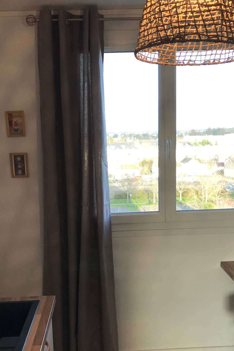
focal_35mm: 42
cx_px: 111
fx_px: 409
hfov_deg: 31.9
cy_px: 214
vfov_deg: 46.1
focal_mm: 3.99
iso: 25
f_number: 1.8
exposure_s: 1/100
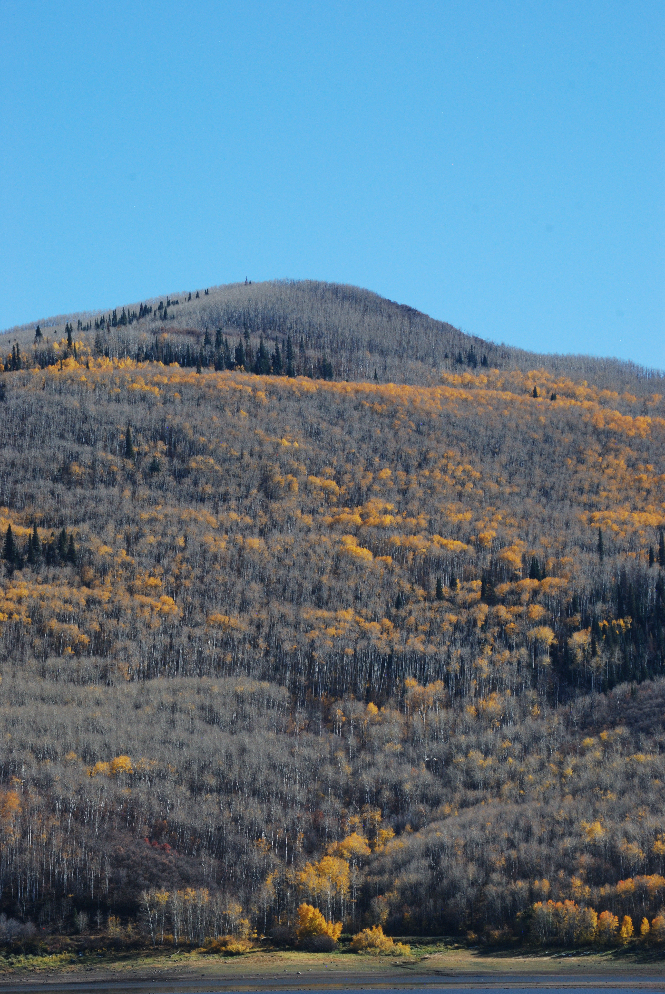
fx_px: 4559
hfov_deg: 8.3
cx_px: 332
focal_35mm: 165
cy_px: 497
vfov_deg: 12.4
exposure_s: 1/250
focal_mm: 110
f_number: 16
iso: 400
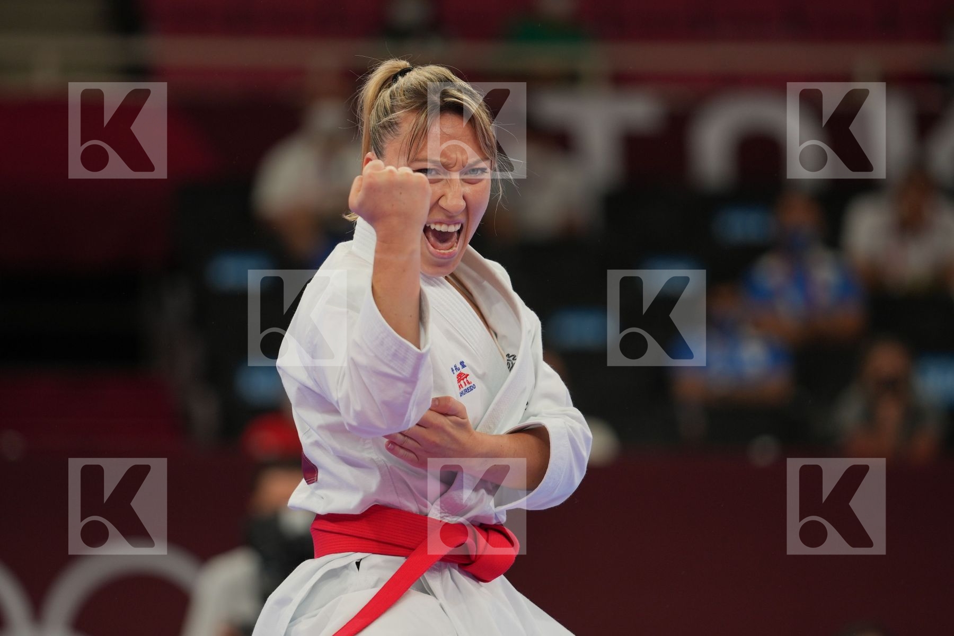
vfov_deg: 4.6
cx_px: 477
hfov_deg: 6.9
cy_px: 318
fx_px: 7949
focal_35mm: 300
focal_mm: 200
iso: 250
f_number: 2.8
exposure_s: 1/500
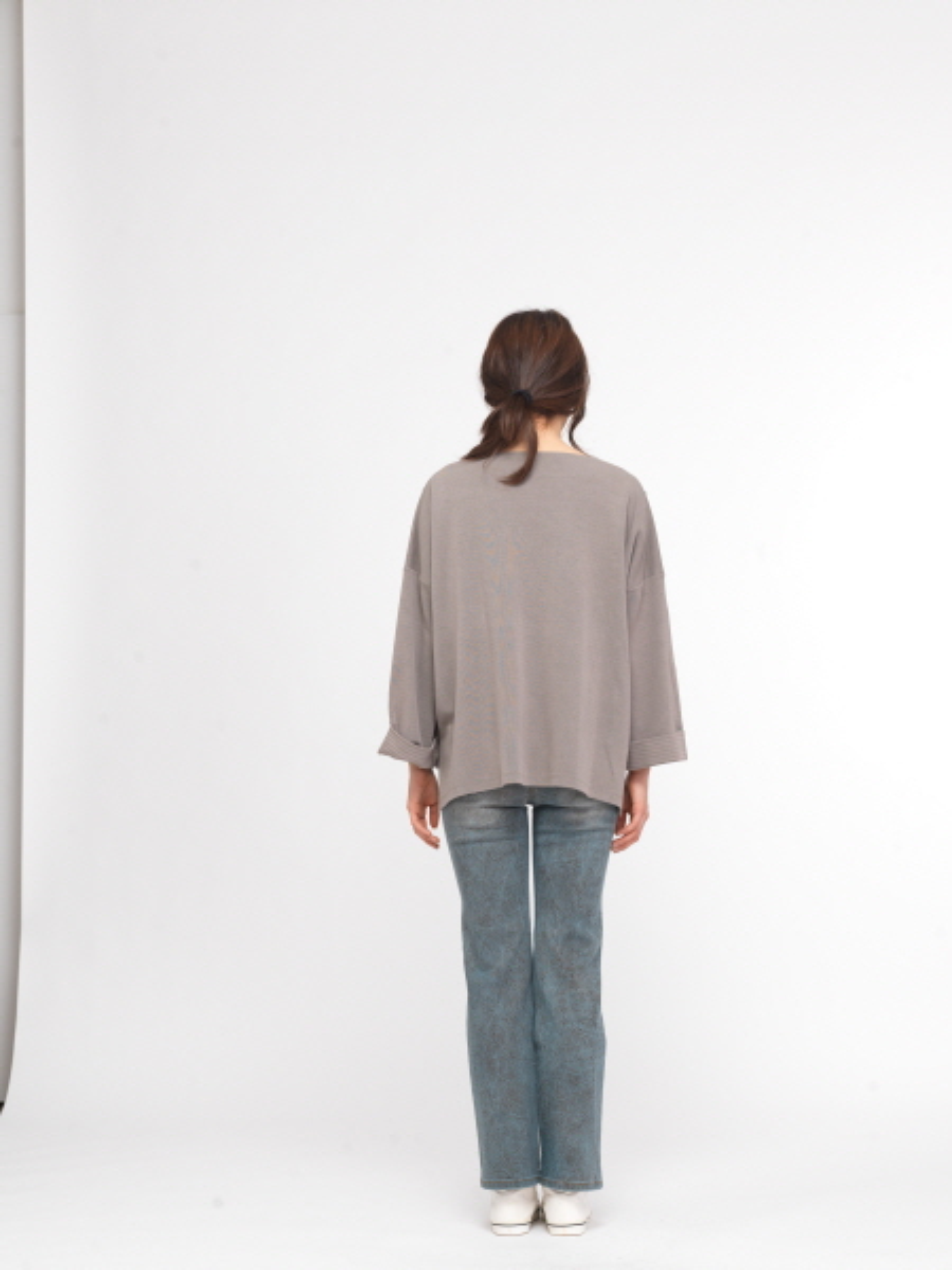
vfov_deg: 31.2
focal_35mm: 62
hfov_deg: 23.7
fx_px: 2273
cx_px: 476
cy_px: 635
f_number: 9
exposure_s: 1/250
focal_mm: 80
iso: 100
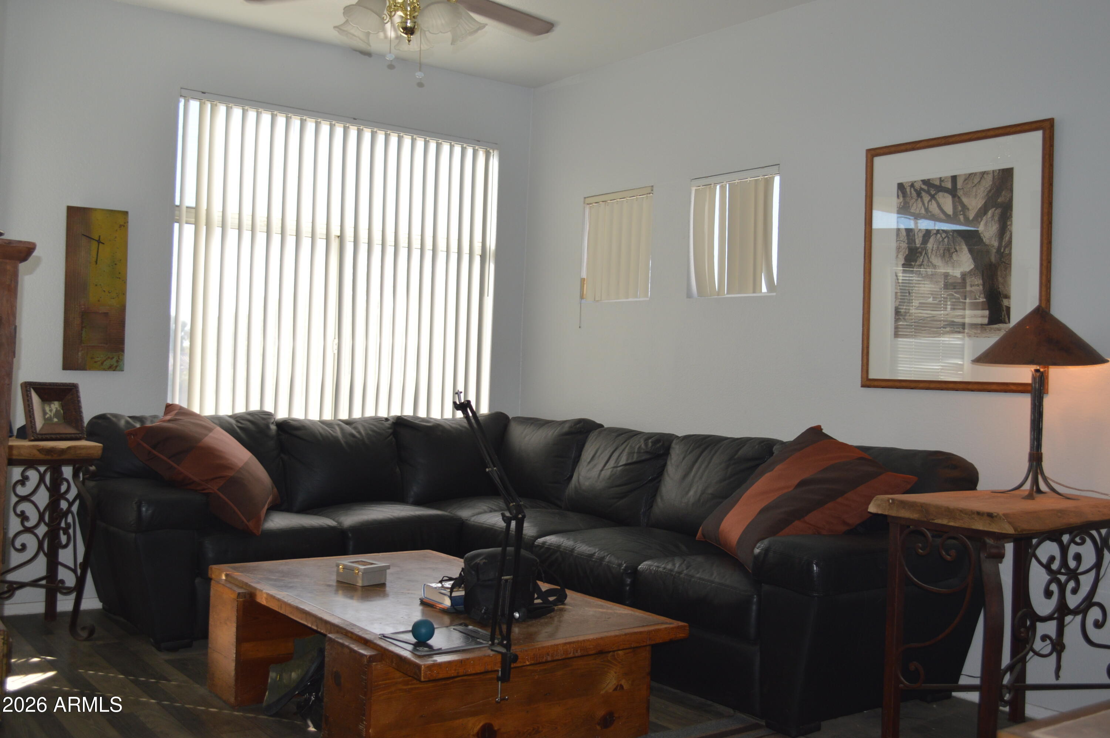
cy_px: 369
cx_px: 555
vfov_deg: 36.8
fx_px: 1109
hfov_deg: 53.2
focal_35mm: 36
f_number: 4
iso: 280
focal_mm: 24
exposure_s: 1/125
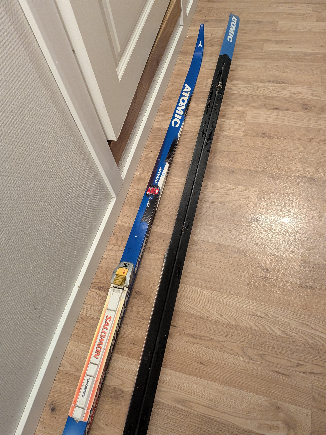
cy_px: 218
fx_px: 301
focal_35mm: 24
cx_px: 163
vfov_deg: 71.6
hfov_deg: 56.8
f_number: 1.7
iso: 505
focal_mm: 4.53
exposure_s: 1/33.3
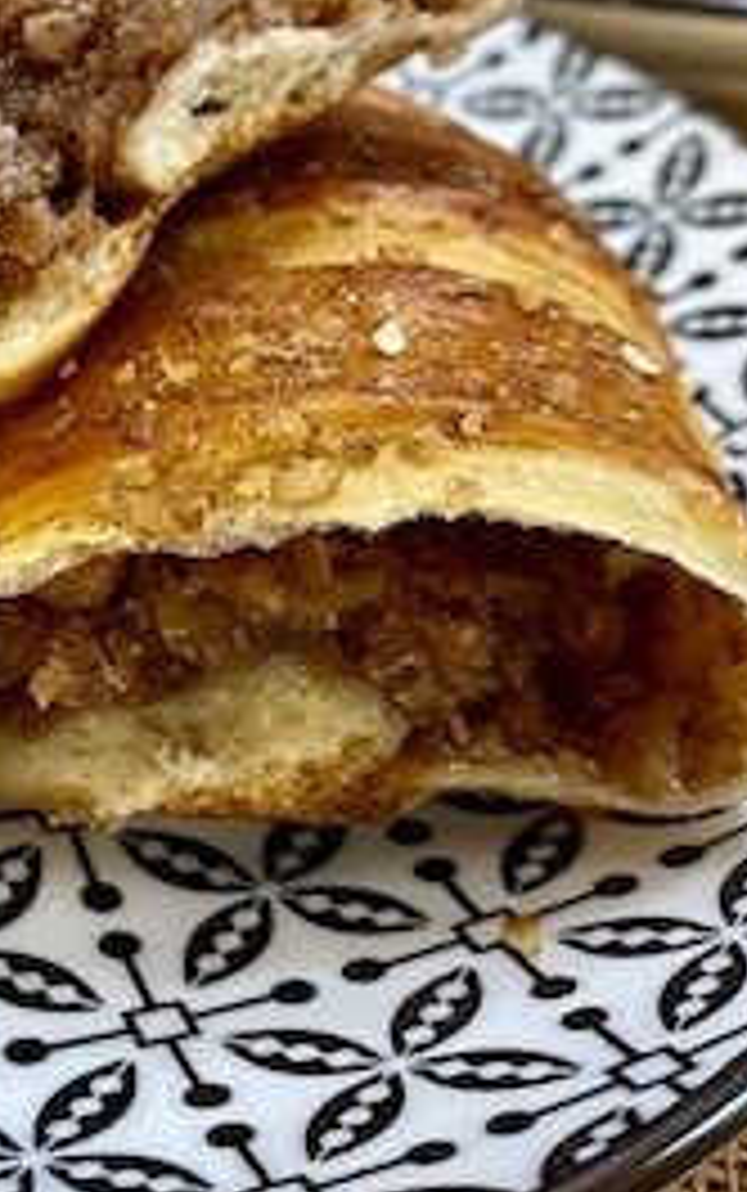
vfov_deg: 33.7
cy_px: 418
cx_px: -108
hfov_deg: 20.5
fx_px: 1951
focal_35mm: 60
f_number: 1.8
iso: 200
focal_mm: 4.25
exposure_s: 1/50
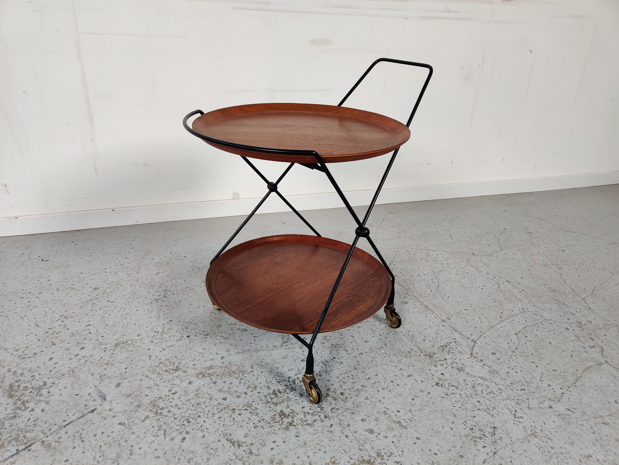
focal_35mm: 27
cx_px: 310
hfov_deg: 65.3
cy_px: 232
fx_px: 483
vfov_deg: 51.4
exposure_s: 1/100
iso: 200
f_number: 1.65
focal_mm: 4.75
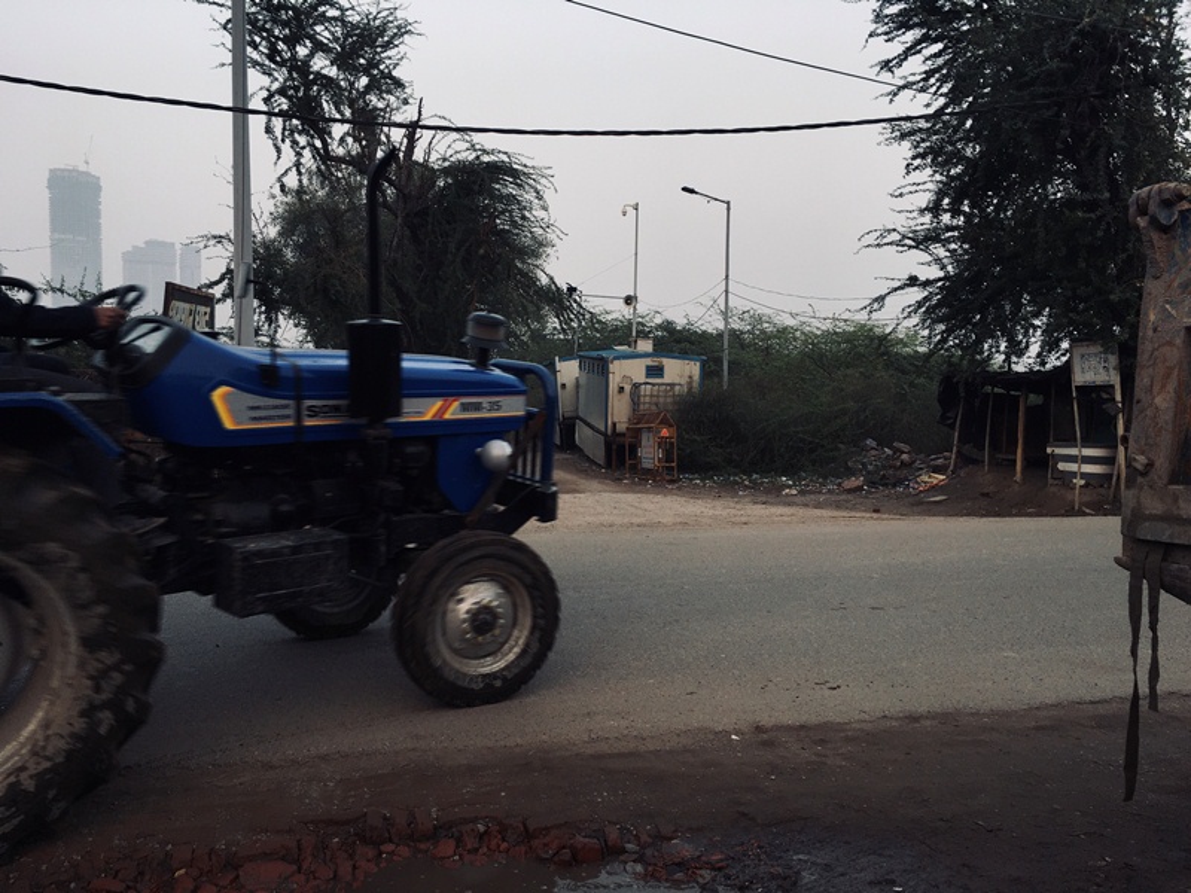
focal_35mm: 29
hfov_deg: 61.7
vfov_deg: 48.2
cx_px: 596
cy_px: 446
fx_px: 998
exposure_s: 1/100
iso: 32
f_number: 2.2
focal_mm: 4.15
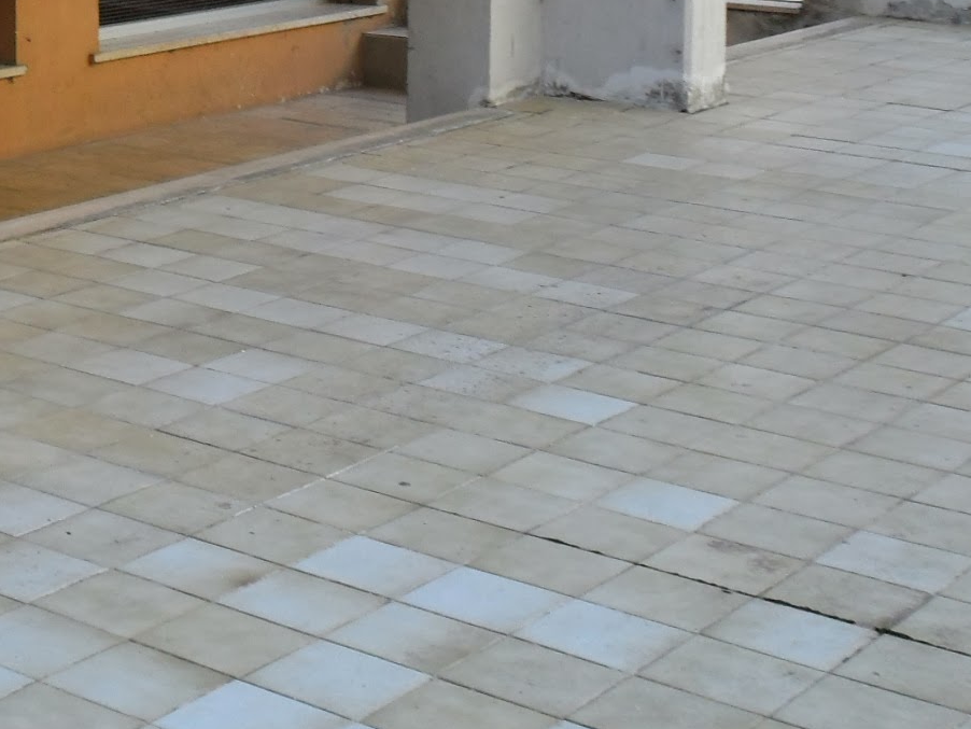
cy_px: -79
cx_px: -54
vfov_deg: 17.0
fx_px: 2357
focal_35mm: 84
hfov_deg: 22.2
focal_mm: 6.6
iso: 100
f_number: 4
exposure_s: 1/90
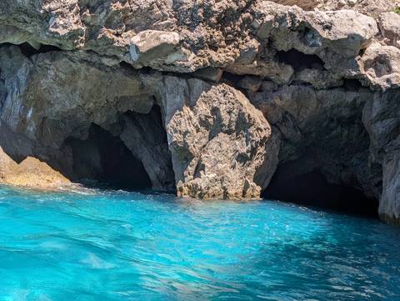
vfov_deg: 29.7
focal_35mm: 49
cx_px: 200
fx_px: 567
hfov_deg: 38.9
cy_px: 150
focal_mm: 6.9
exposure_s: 1/592
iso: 19
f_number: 1.68
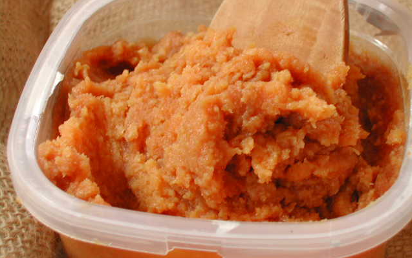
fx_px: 1100
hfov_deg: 21.2
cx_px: 206
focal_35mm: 98
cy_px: 103
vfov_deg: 13.3
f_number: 4.5
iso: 100
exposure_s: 1/6.9
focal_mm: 19.5
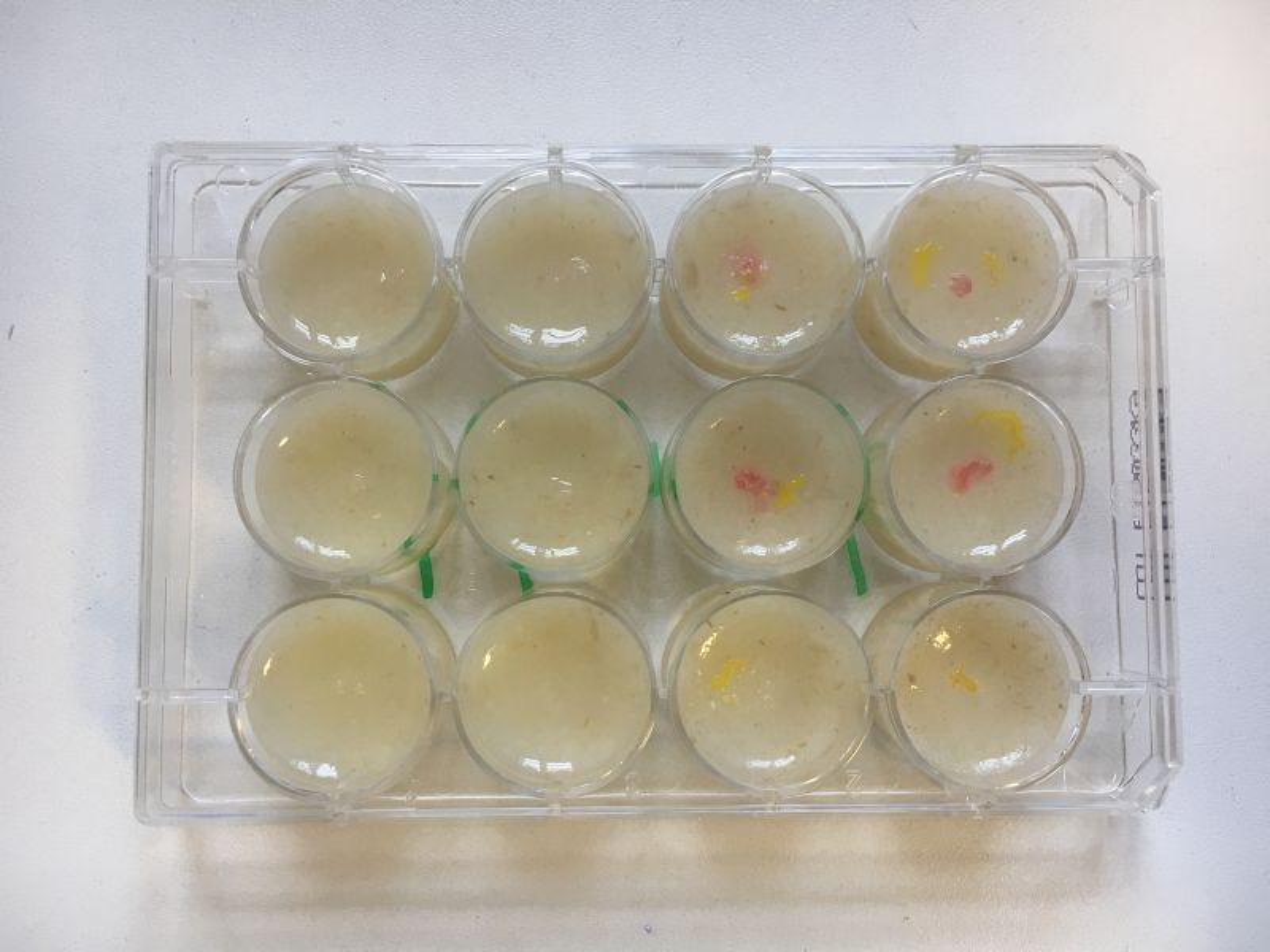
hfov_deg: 61.7
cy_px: 476
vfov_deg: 48.2
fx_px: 1064
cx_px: 635
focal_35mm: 29
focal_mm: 4.15
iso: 80
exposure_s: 1/33
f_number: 2.2
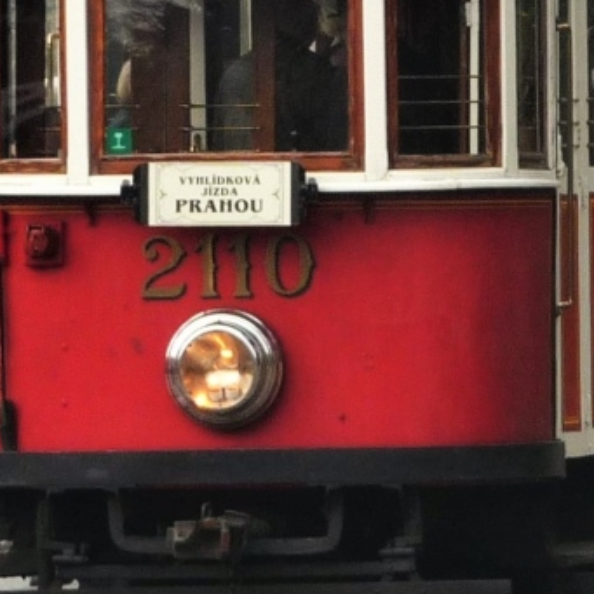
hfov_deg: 3.8
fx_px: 8872
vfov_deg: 3.8
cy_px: -68
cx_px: 488
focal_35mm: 457
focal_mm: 25.2
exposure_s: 1/250
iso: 100
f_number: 4.8
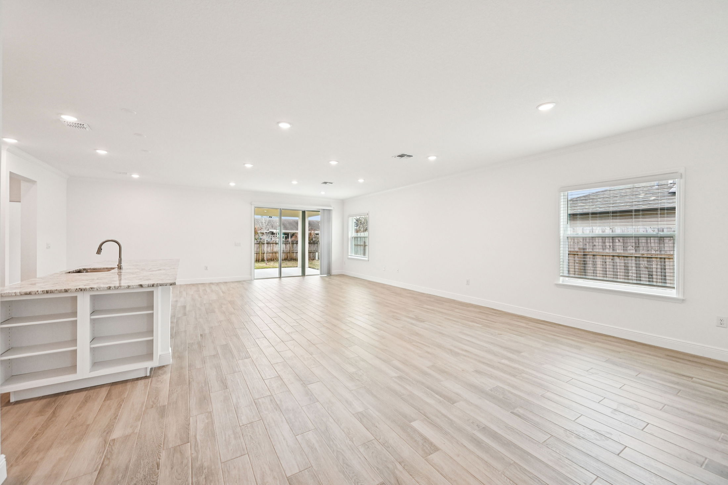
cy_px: 242
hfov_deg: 104.3
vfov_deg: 81.2
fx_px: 283
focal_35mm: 14
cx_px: 364
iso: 1000
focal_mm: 14
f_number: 8
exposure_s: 1/200
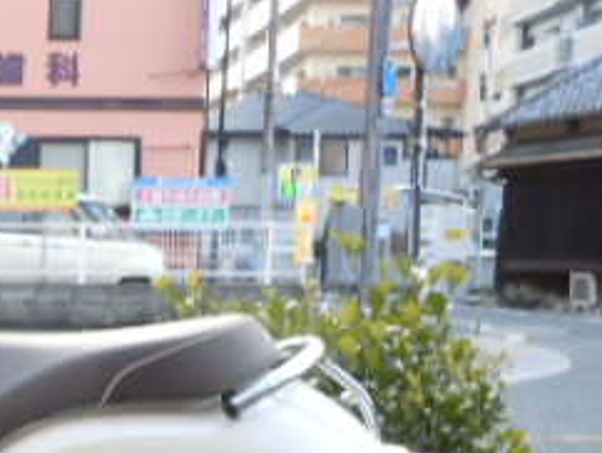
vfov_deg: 19.3
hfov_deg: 23.8
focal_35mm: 74
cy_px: 468
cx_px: -137
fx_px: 1288
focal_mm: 5
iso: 160
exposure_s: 1/60
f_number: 3.7
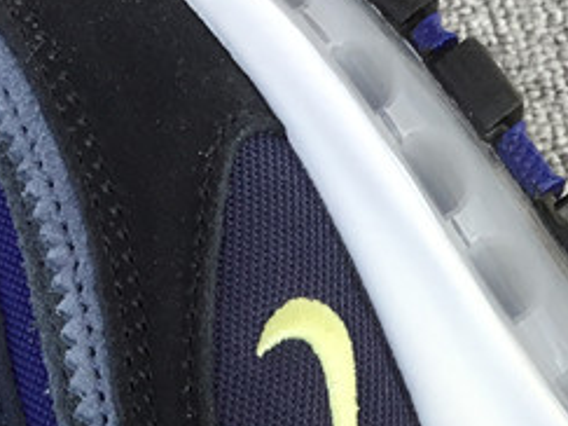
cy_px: 645
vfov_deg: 12.2
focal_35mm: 115
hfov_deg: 17.1
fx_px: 1886
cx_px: 348
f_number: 2.4
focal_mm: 3.3
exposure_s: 1/324
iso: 25
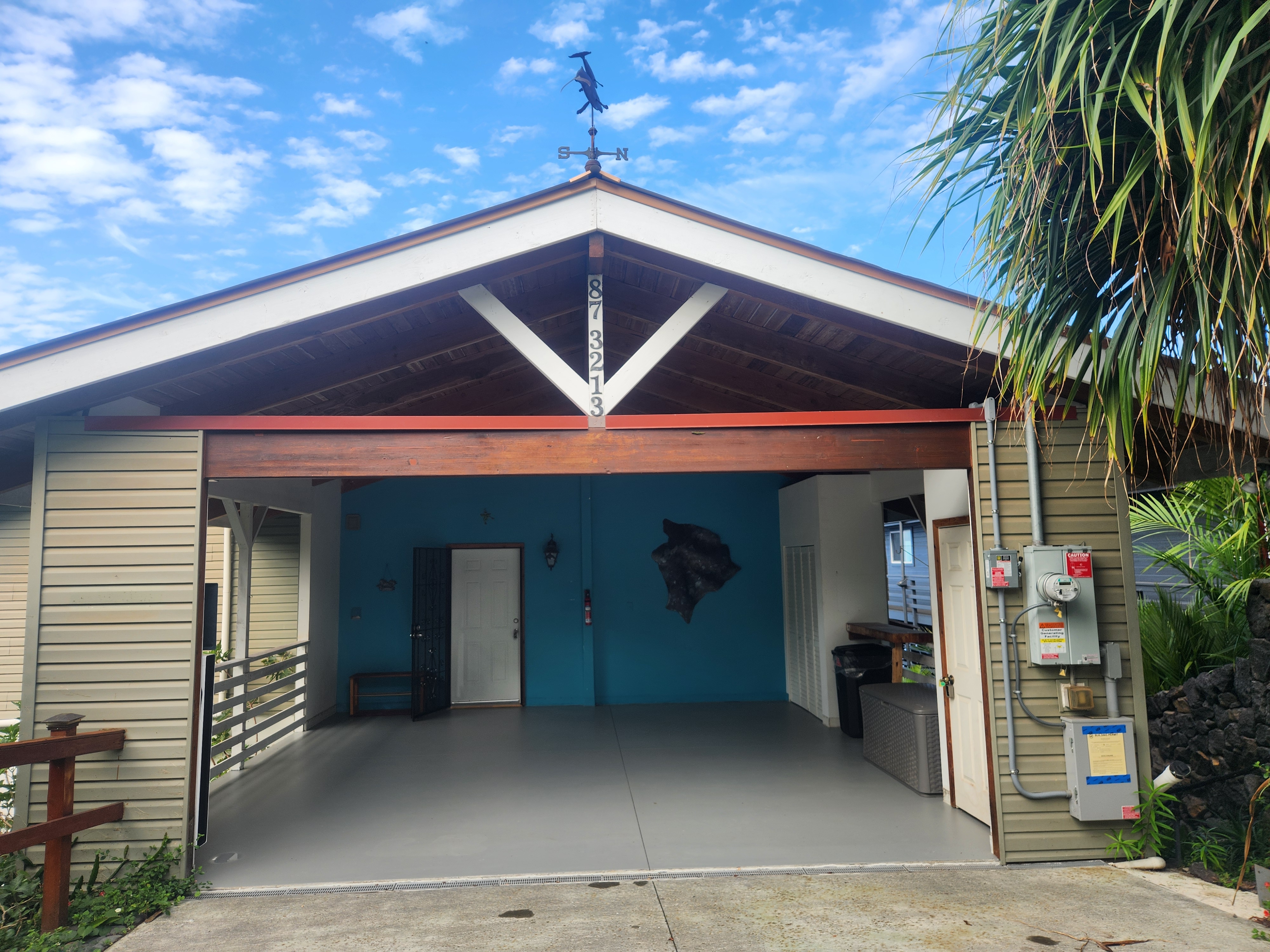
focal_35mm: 23
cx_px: 635
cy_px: 476
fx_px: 844
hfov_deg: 73.9
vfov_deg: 58.9
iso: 20
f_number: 1.8
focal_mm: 5.4
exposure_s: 1/398
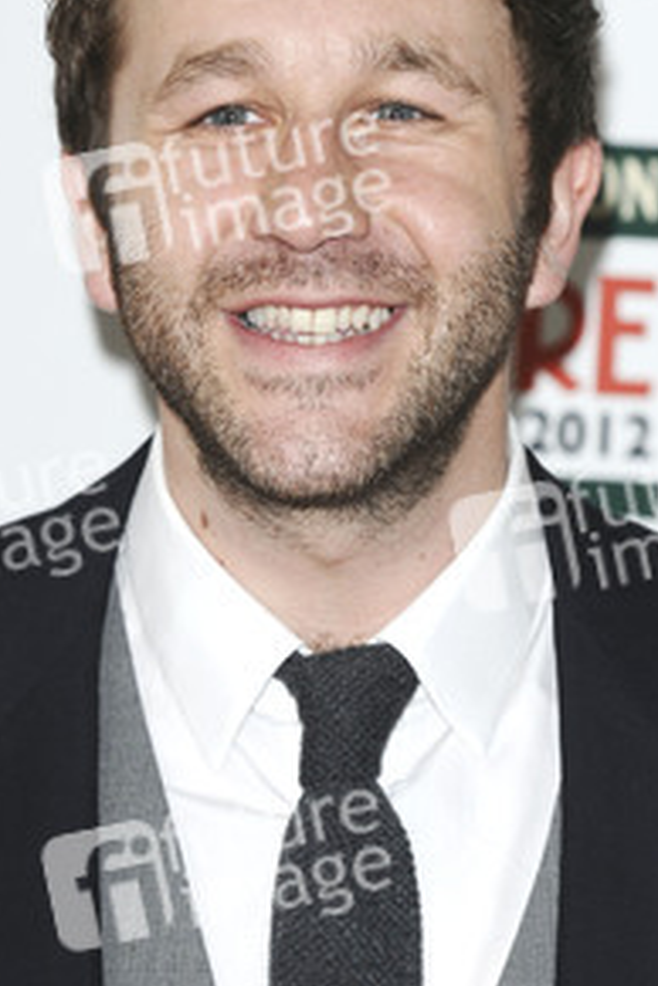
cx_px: 317
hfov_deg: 5.1
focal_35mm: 268
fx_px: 7347
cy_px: 363
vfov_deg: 7.7
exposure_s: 1/200
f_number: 4.5
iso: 200
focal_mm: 130
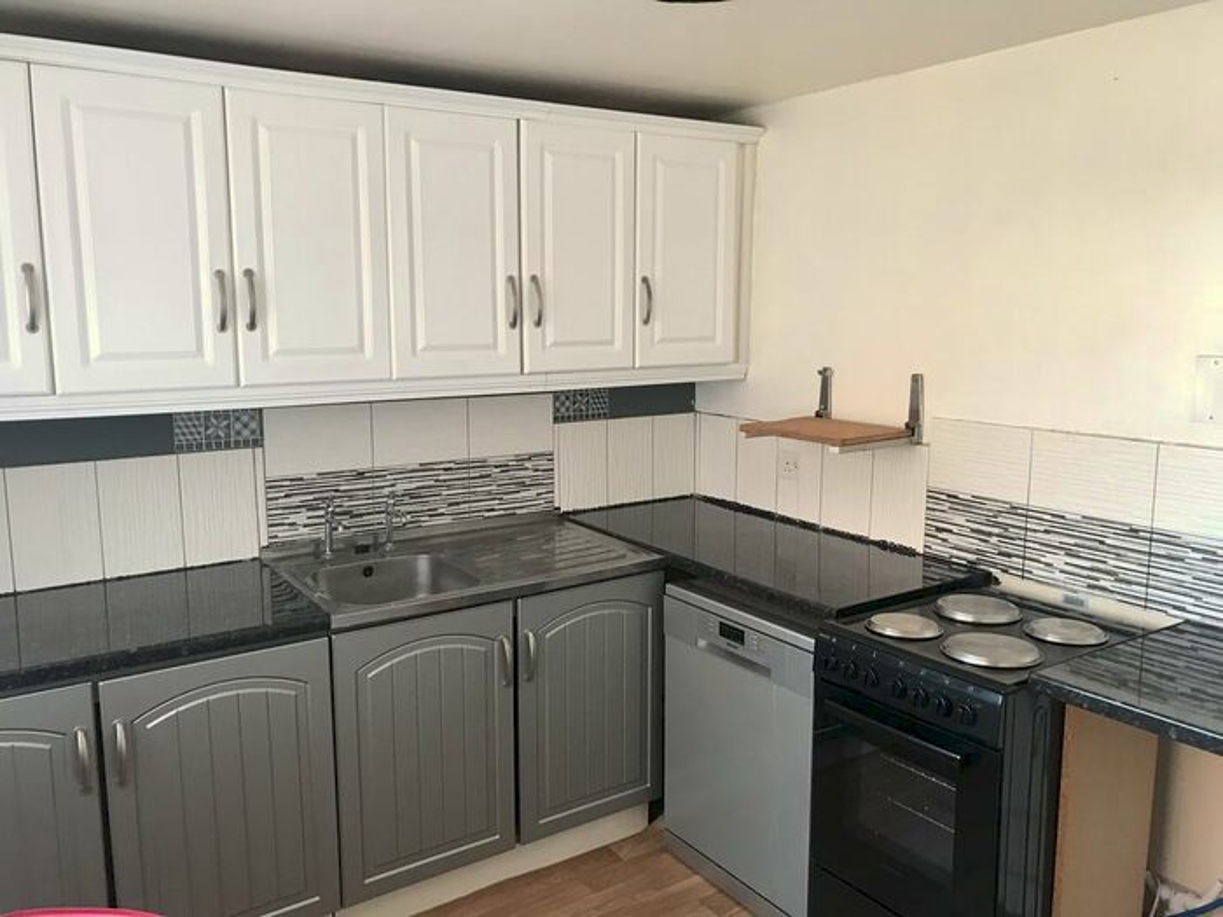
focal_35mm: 28
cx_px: 612
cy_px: 458
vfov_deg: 49.7
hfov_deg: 63.4
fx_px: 989
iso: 32
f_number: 1.8
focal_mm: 3.99
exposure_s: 1/25
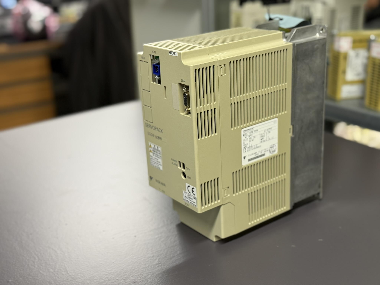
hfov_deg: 39.7
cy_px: 142
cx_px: 190
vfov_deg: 30.3
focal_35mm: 48
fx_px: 527
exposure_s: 1/50
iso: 160
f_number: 1.78
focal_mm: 6.76
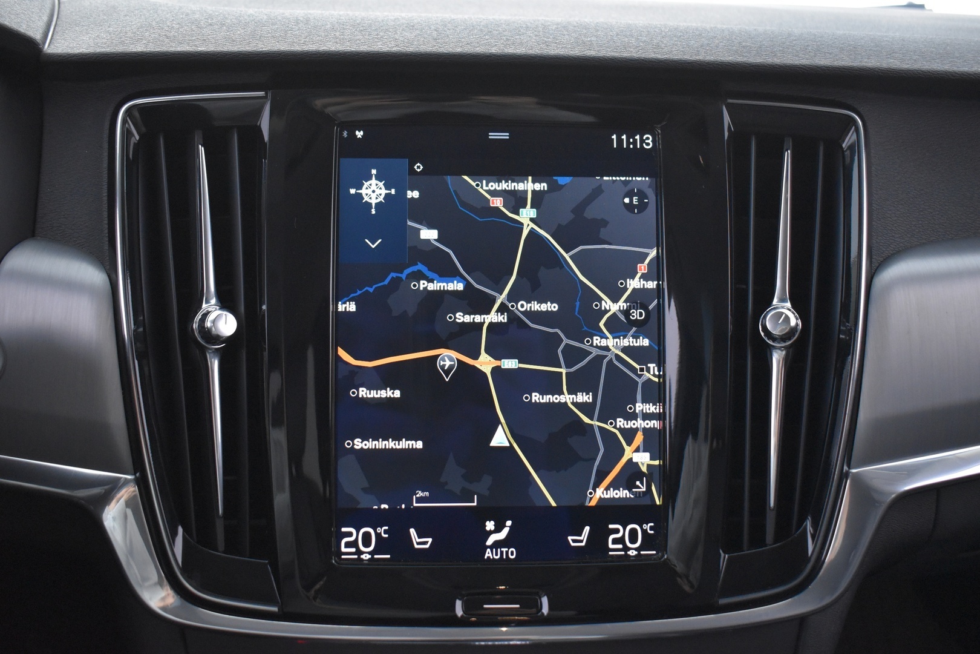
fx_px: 980
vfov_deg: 36.9
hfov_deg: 53.1
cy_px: 327
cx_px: 490
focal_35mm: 36
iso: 3200
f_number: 3.8
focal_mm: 24
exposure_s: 1/20
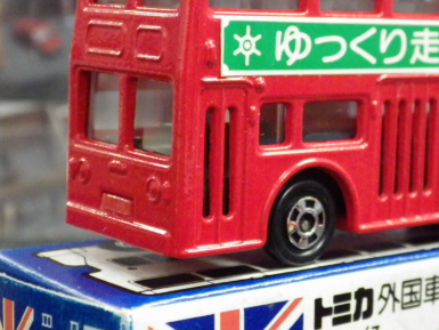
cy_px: 129
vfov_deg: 15.1
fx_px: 1243
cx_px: 309
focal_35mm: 98
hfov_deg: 19.9
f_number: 4
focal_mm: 10.7
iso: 1250
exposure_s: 1/25
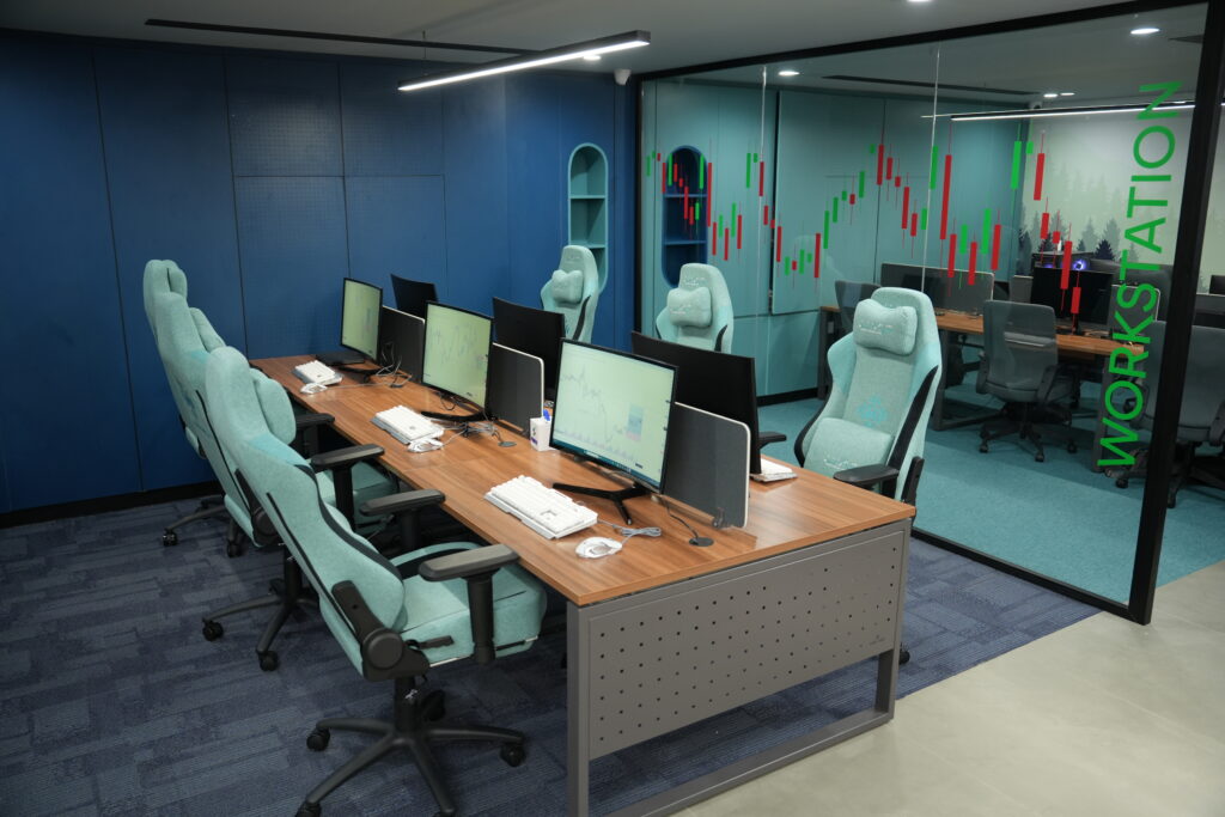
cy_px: 408
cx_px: 612
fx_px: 953
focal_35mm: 28
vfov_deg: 46.4
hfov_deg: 65.5
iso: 1000
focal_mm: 28
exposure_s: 1/125
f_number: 2.8
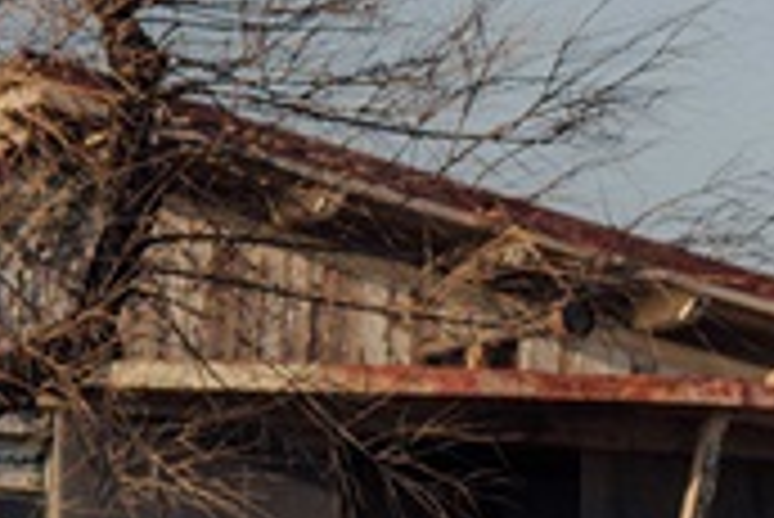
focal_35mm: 274
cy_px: 554
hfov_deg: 7.0
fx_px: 5896
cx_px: 2014
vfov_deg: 5.0
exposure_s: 1/250
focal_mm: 35
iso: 100
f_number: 6.3
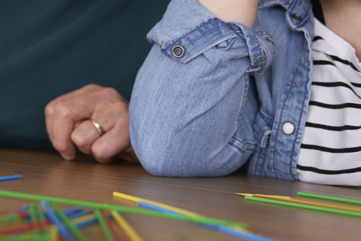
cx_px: 145
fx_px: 953
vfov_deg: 14.0
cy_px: -33
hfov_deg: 21.4
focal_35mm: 95
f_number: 2.8
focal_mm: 31
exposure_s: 1/100
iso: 400
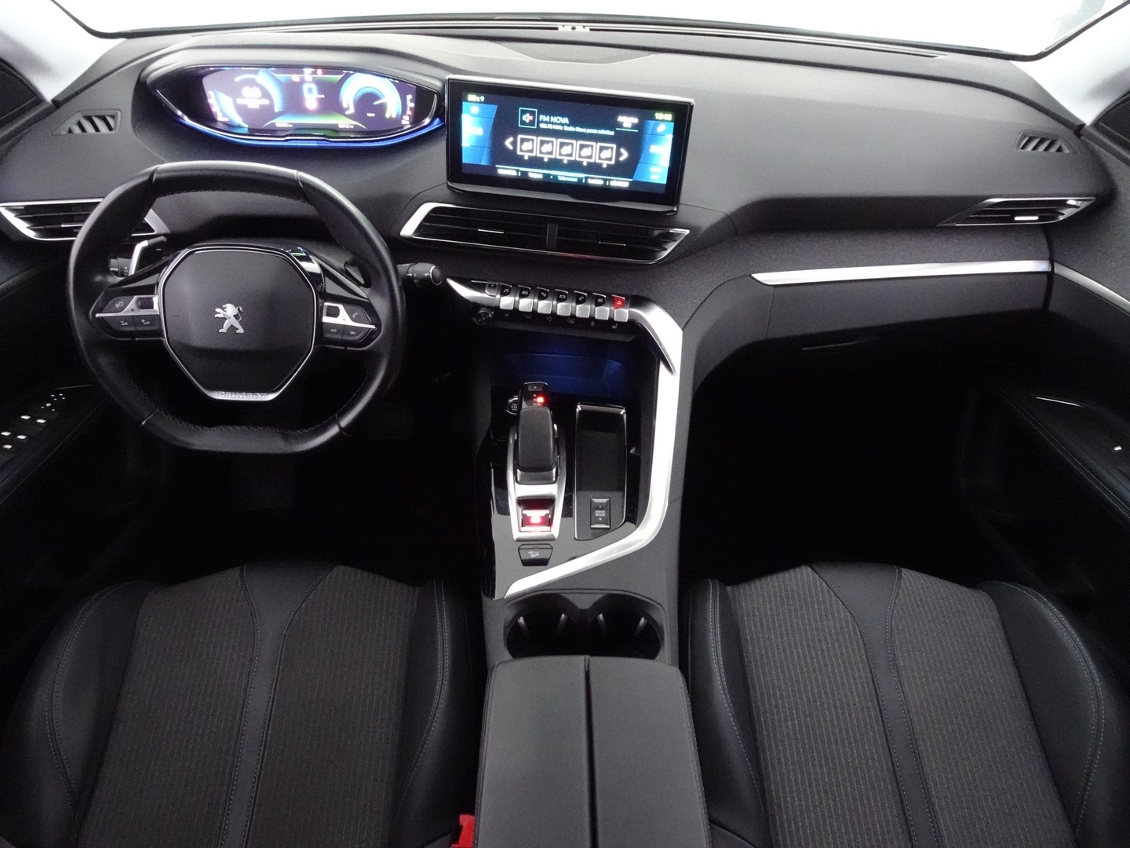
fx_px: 783
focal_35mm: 24
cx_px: 565
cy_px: 424
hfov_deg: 71.6
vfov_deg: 56.8
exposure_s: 1/13
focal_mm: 4.25
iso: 1600
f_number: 3.5
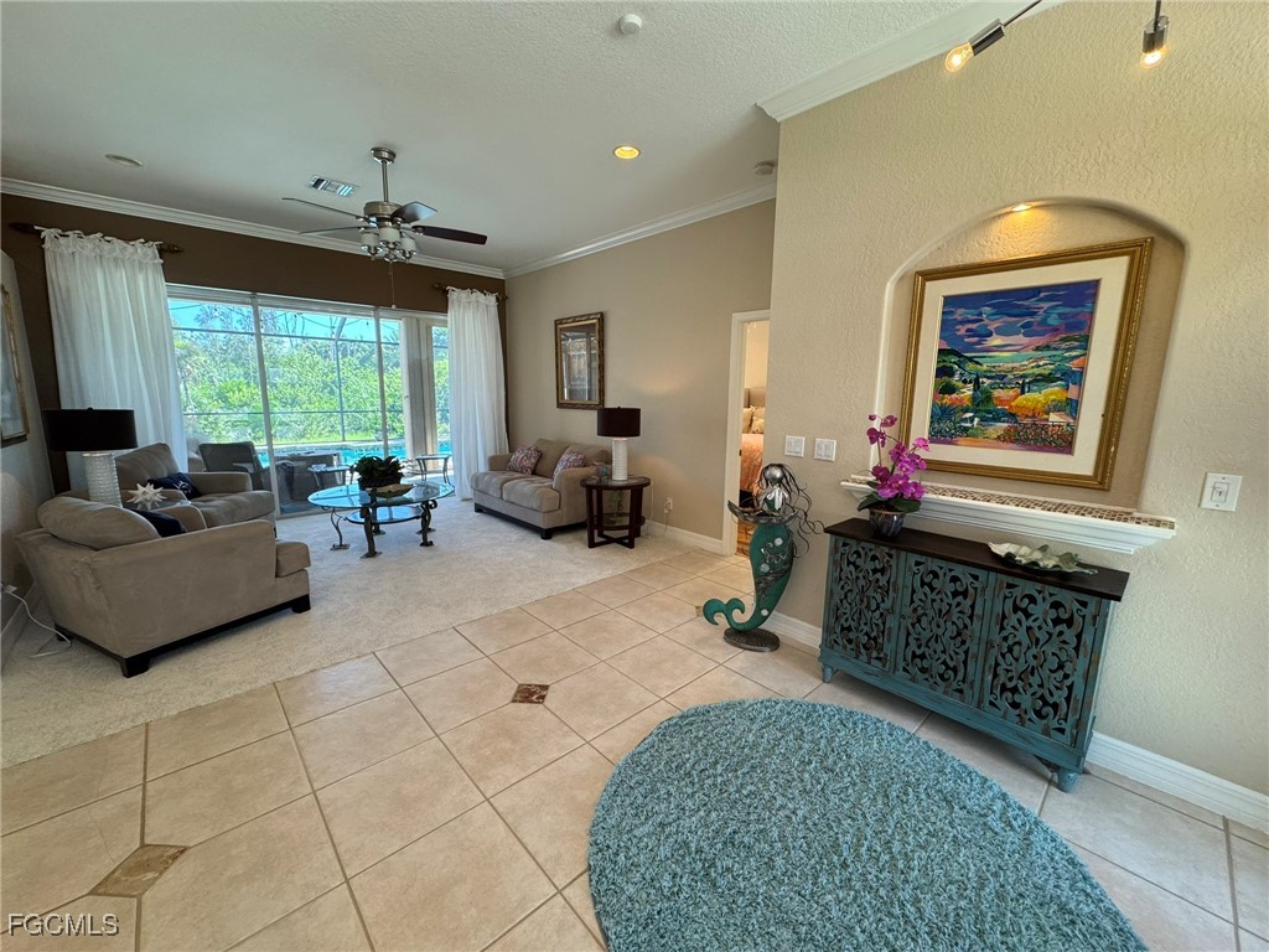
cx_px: 634
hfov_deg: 102.1
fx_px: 513
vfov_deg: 85.7
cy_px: 476
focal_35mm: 14
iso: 200
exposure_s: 1/120
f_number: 2.2
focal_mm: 2.22
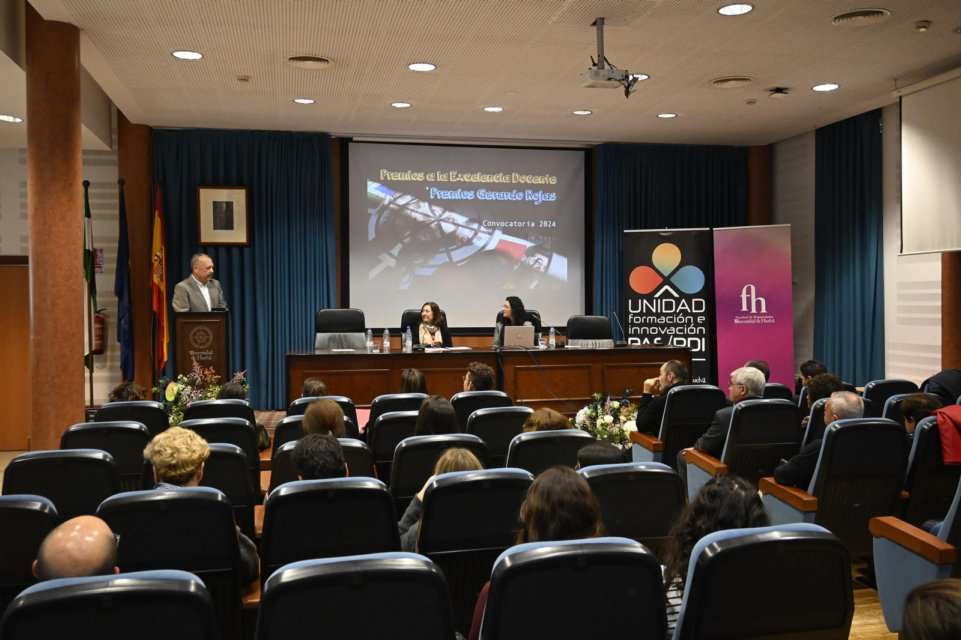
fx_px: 861
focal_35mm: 32
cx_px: 480
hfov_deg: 58.3
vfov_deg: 40.8
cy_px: 320
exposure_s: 1/100
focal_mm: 21.5
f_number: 5
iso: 4000
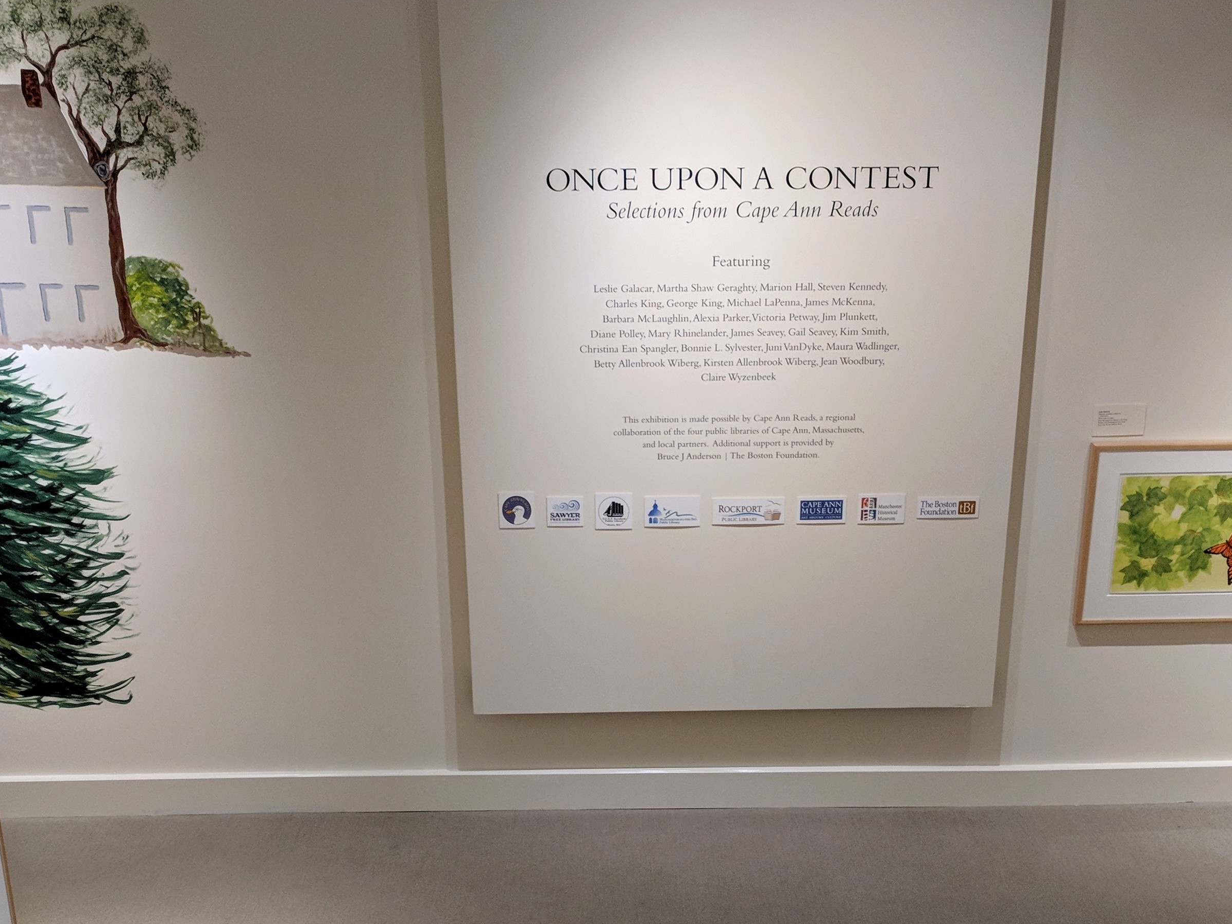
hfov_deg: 42.9
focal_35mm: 44
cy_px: 743
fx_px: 1566
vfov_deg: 32.0
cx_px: 655
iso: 271
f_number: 2
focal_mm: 4.67
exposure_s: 1/60
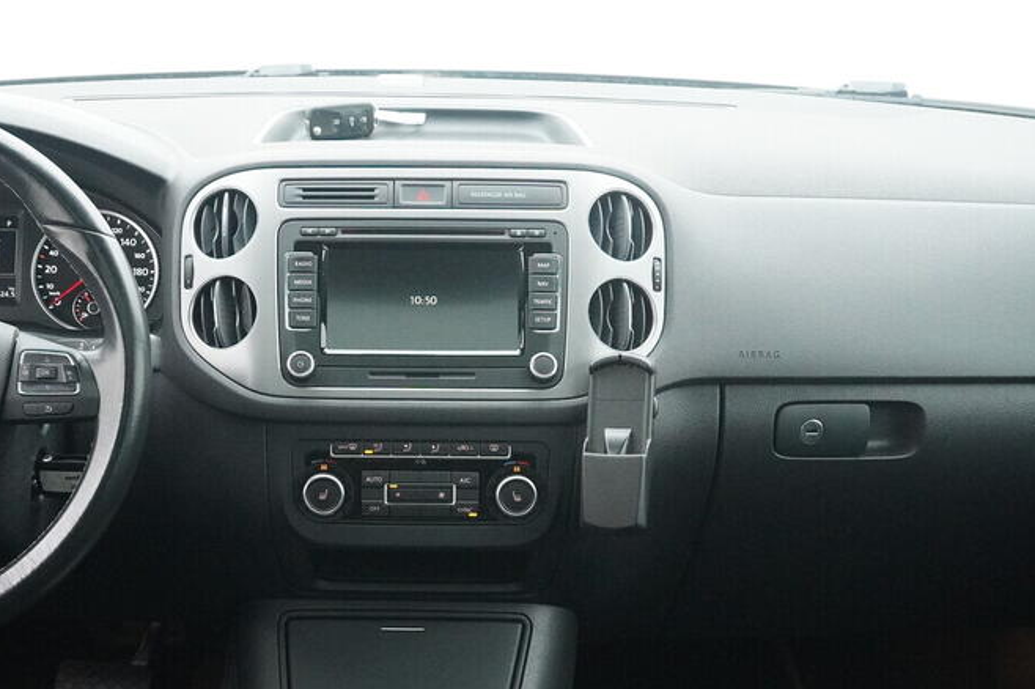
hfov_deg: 35.5
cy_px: 484
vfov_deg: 24.0
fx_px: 1609
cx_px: 387
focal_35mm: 56
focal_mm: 24
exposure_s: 1/160
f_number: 6.3
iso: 6400
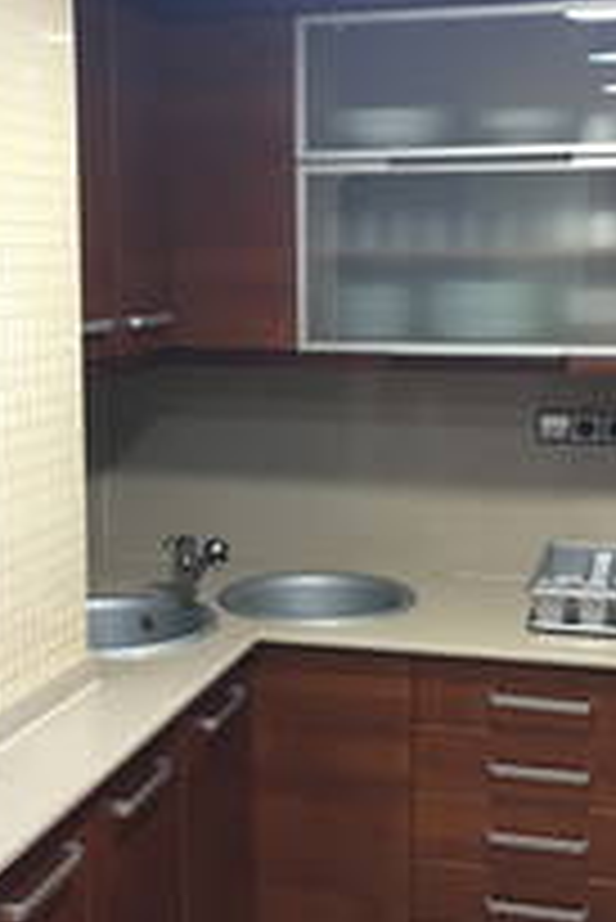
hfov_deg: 25.6
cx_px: 319
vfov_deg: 37.5
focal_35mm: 53
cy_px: 459
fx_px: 1358
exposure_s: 1/17
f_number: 2.2
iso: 100
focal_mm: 4.15
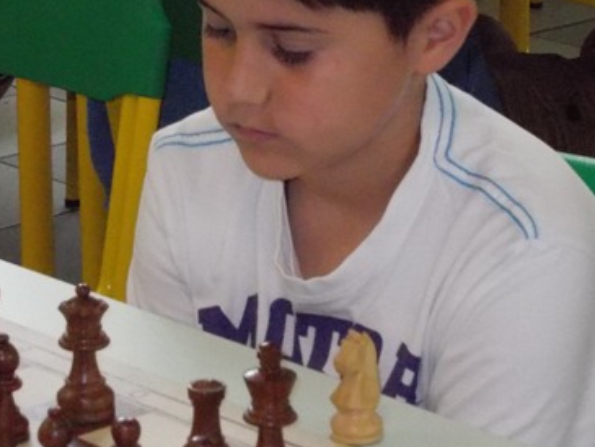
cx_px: 269
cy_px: 144
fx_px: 3404
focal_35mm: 198
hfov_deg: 10.0
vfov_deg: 7.5
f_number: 5.8
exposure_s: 1/60
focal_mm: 16
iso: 800
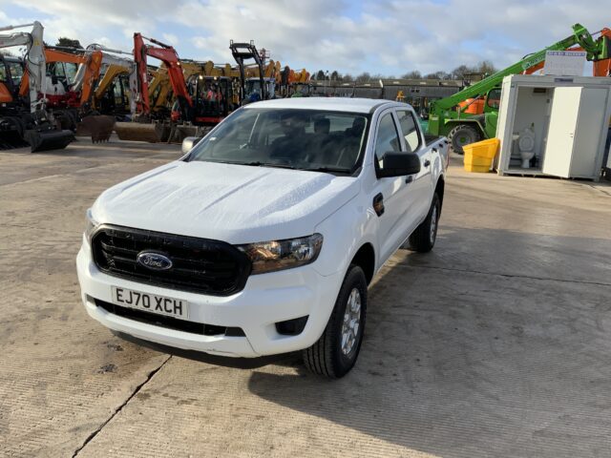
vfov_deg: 48.2
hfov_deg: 61.7
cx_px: 306
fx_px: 512
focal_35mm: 29
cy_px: 229
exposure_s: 1/1168
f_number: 1.8
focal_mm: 3
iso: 16
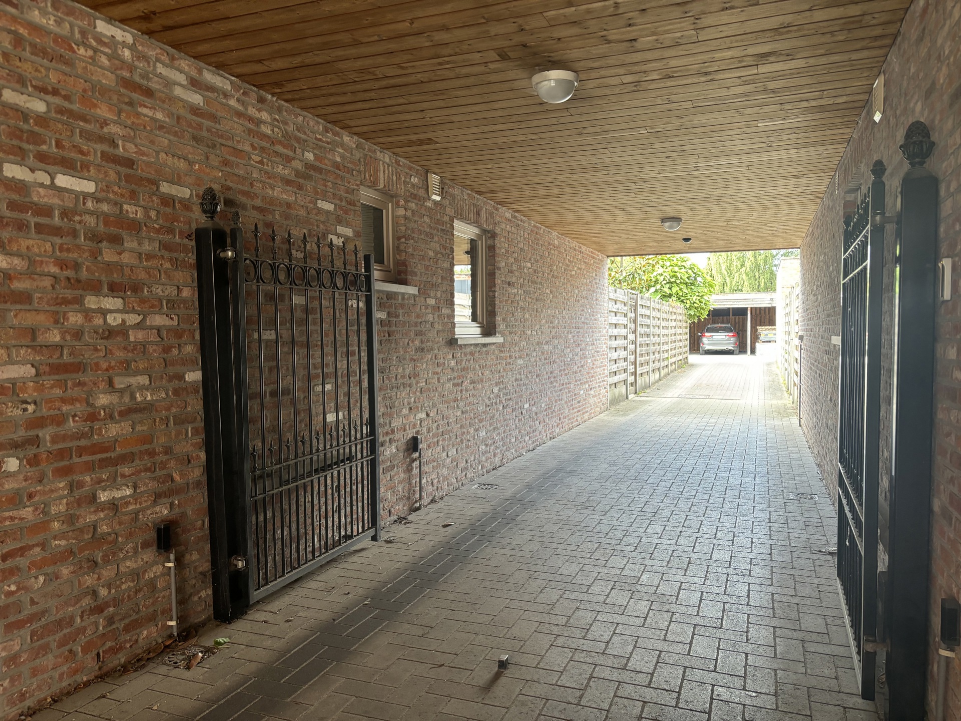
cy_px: 360
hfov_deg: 67.3
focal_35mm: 26
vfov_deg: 53.1
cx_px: 480
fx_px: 722
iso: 125
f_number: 1.6
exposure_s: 1/86
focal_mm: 5.96
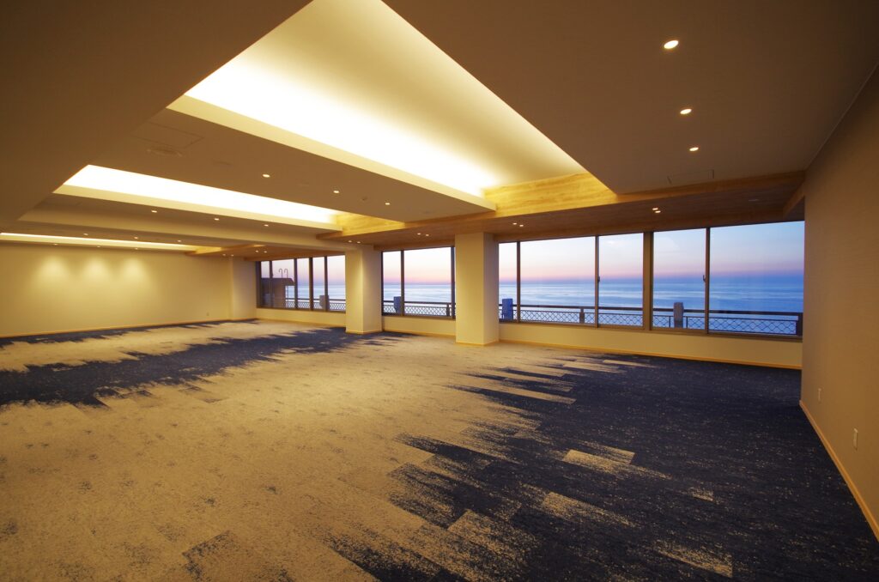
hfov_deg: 100.5
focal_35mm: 15
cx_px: 440
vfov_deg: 77.1
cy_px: 291
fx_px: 365
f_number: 5.6
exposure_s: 1/30
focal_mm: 10
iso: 200
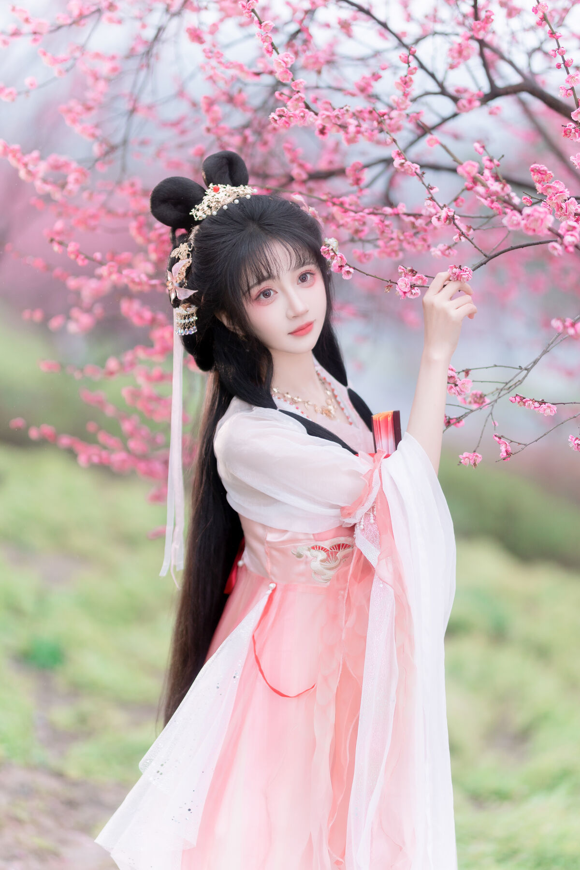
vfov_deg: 23.9
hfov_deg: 16.1
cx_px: 290
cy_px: 435
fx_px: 2054
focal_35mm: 85
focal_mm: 85
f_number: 1.4
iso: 320
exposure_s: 1/800
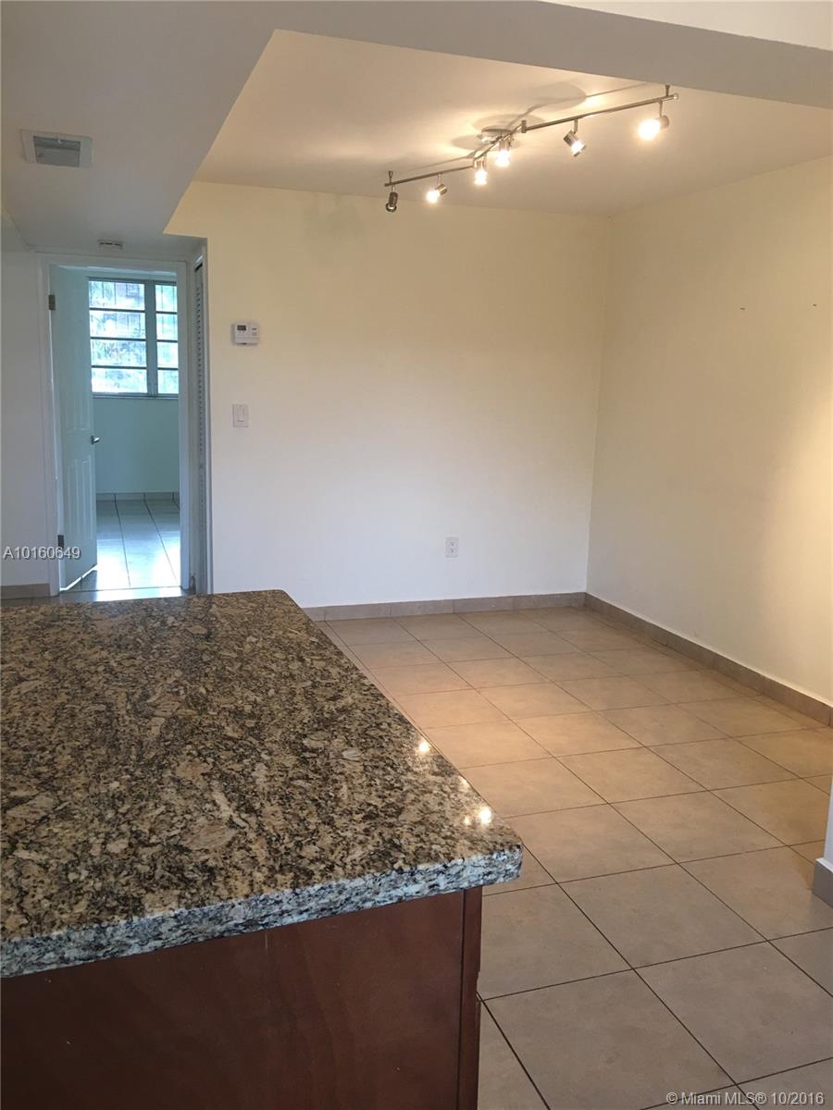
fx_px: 930
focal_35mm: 29
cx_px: 416
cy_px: 555
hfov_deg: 48.2
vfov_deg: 61.7
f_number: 2.2
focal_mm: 4.15
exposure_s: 1/15
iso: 25
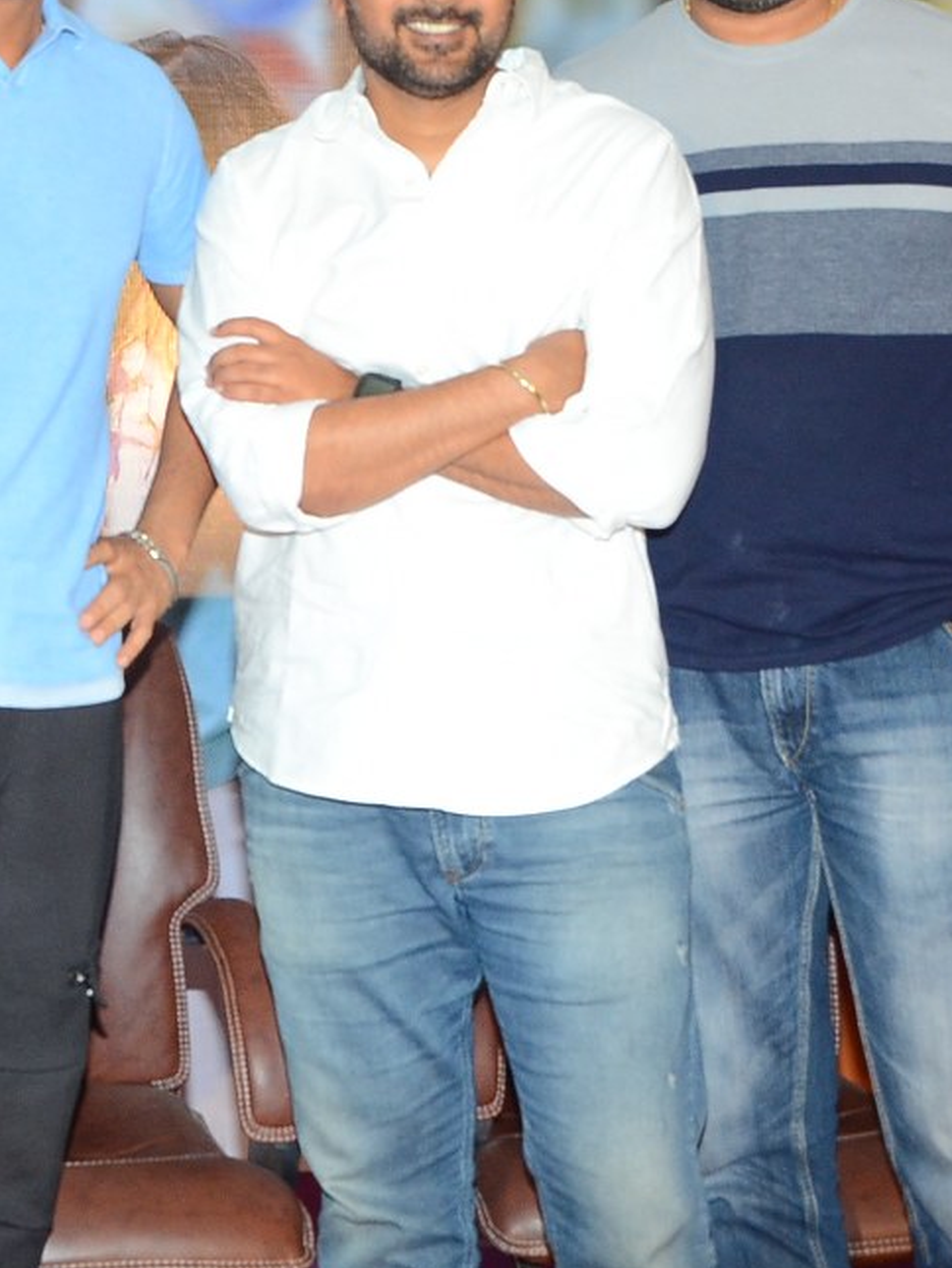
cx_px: -176
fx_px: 3372
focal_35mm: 92
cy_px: 375
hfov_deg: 15.5
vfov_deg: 21.2
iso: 1000
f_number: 6.3
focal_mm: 26
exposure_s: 1/125
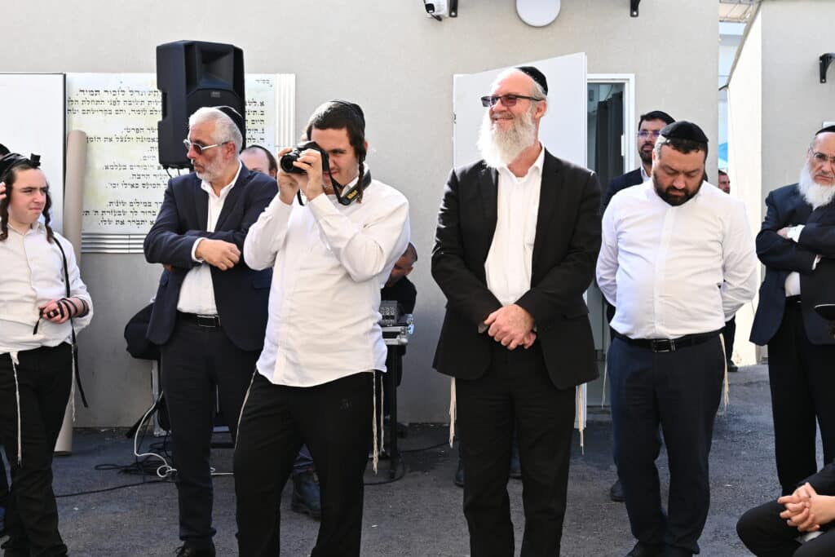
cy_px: 278
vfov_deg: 29.9
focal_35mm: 45
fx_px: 1044
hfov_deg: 43.6
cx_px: 418
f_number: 5
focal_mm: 30
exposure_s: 1/200
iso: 100
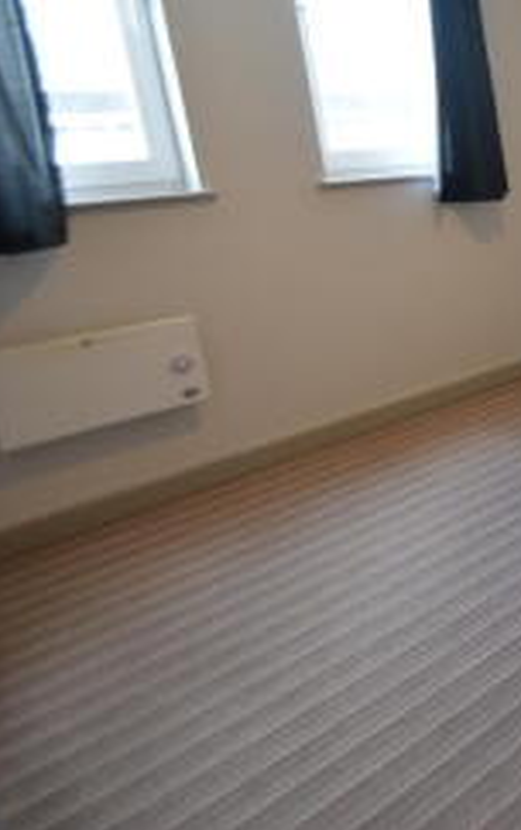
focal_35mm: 30
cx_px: 782
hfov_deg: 28.0
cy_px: 293
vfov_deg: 61.6
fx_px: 679
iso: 400
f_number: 4.5
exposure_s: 1/80
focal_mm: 10
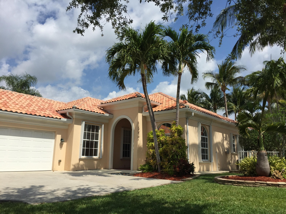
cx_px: 143
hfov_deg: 61.7
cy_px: 107
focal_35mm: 29
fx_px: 240
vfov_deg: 48.2
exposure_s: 1/3300
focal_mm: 4.15
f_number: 2.2
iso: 32
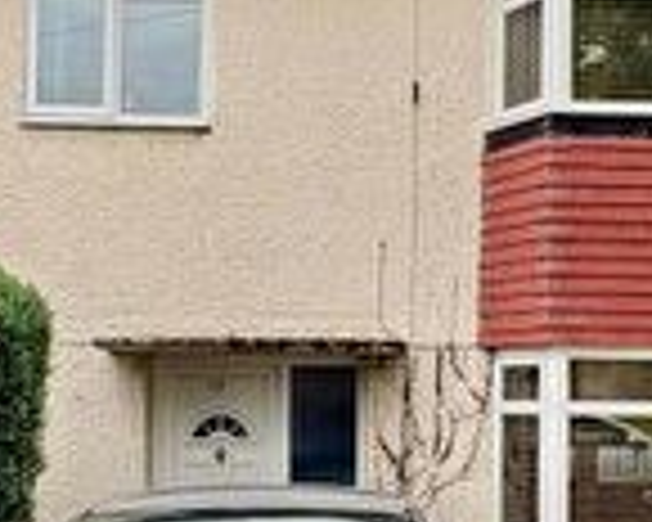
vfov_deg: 22.9
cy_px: 385
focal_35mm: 66
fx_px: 1274
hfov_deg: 28.6
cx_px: 391
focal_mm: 2.22
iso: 40
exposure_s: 1/418
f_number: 2.2
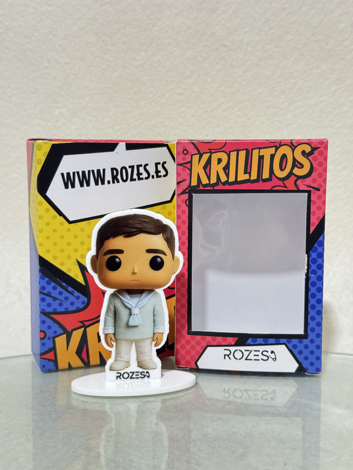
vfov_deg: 39.7
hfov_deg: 30.3
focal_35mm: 48
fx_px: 653
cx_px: 176
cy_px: 235
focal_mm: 6.76
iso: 800
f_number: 1.78
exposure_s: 1/27
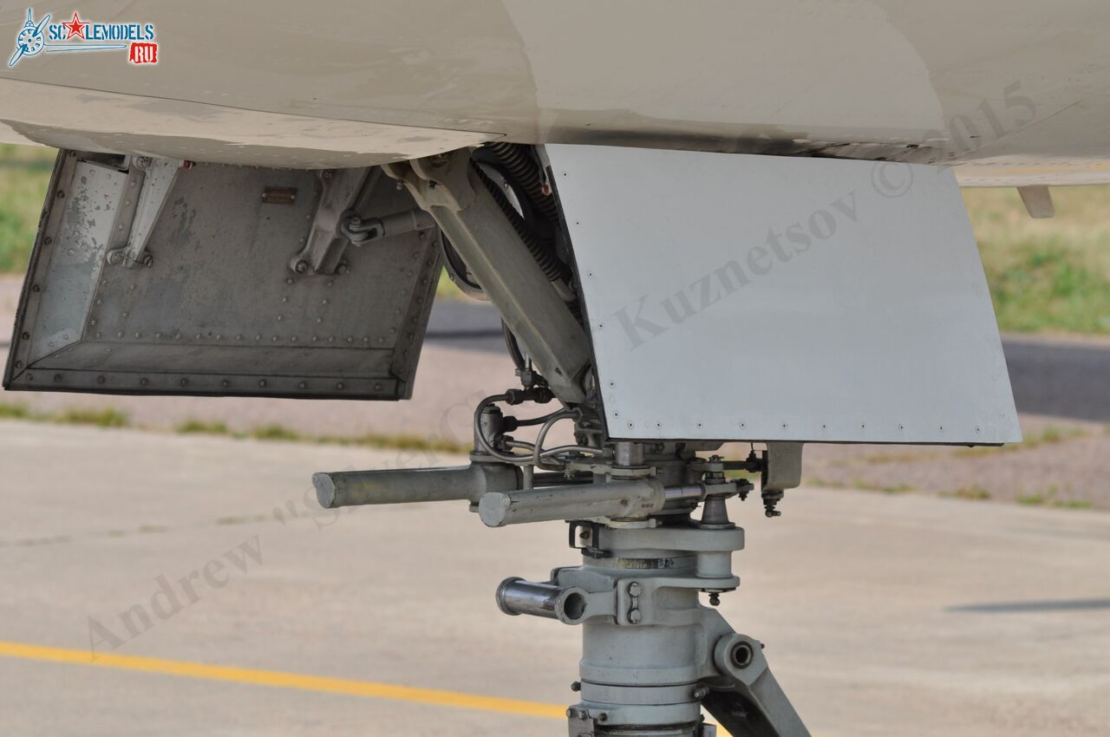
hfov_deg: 11.0
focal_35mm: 188
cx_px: 555
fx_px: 5774
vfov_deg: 7.3
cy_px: 368
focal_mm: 125
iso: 200
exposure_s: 1/500
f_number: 8
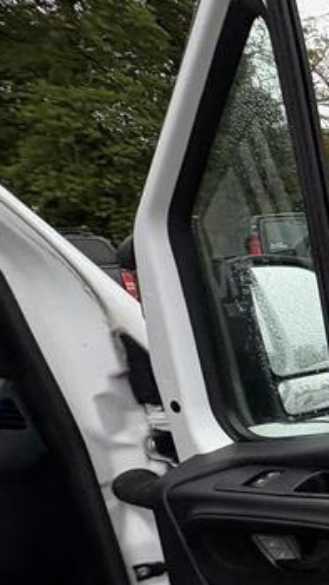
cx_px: 710
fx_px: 605
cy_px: 389
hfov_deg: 17.4
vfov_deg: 50.7
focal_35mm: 39
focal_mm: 2.22
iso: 40
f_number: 2.2
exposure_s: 1/146
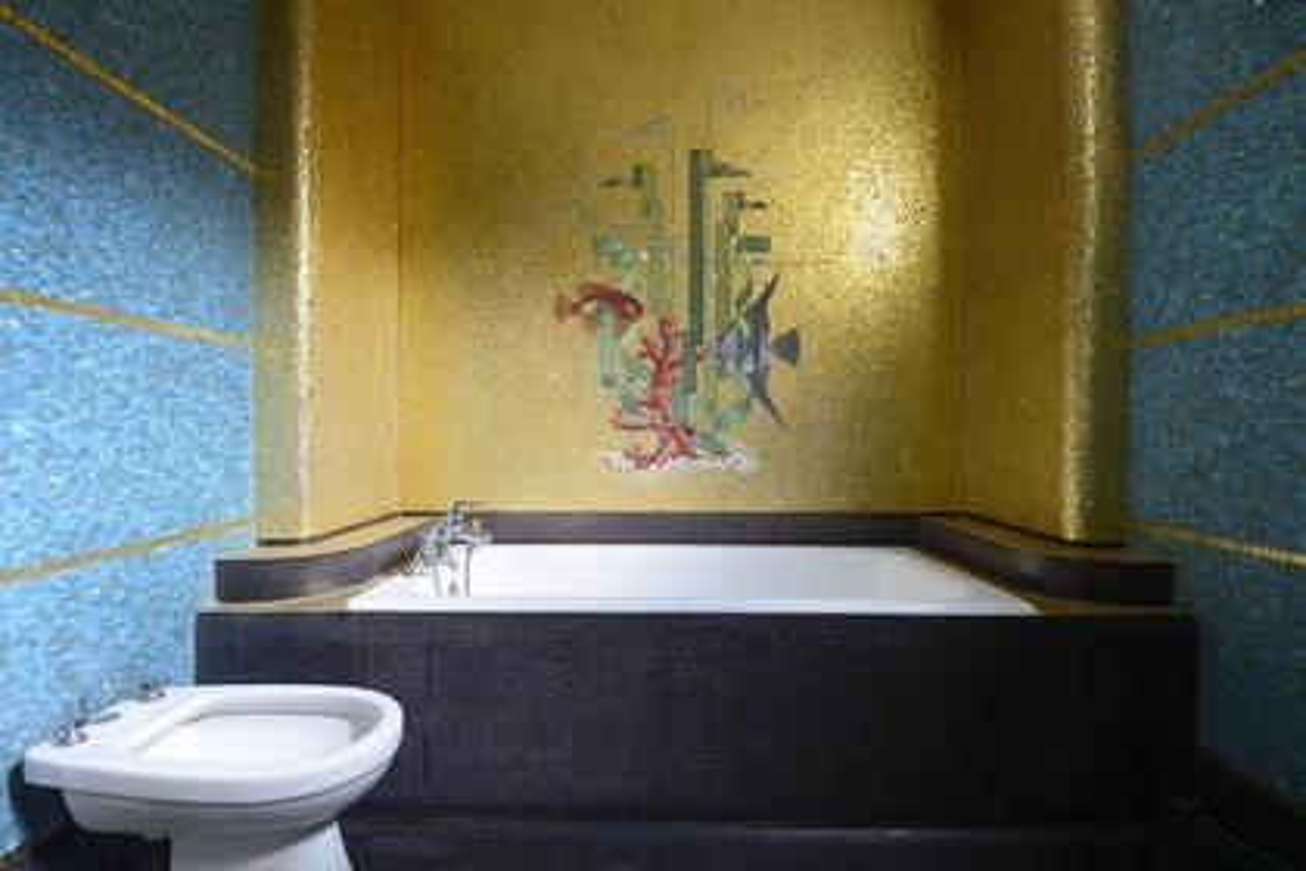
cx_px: 653
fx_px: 617
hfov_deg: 93.3
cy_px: 436
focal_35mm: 17
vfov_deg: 70.4
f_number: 6.3
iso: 800
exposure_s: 1/30
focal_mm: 17
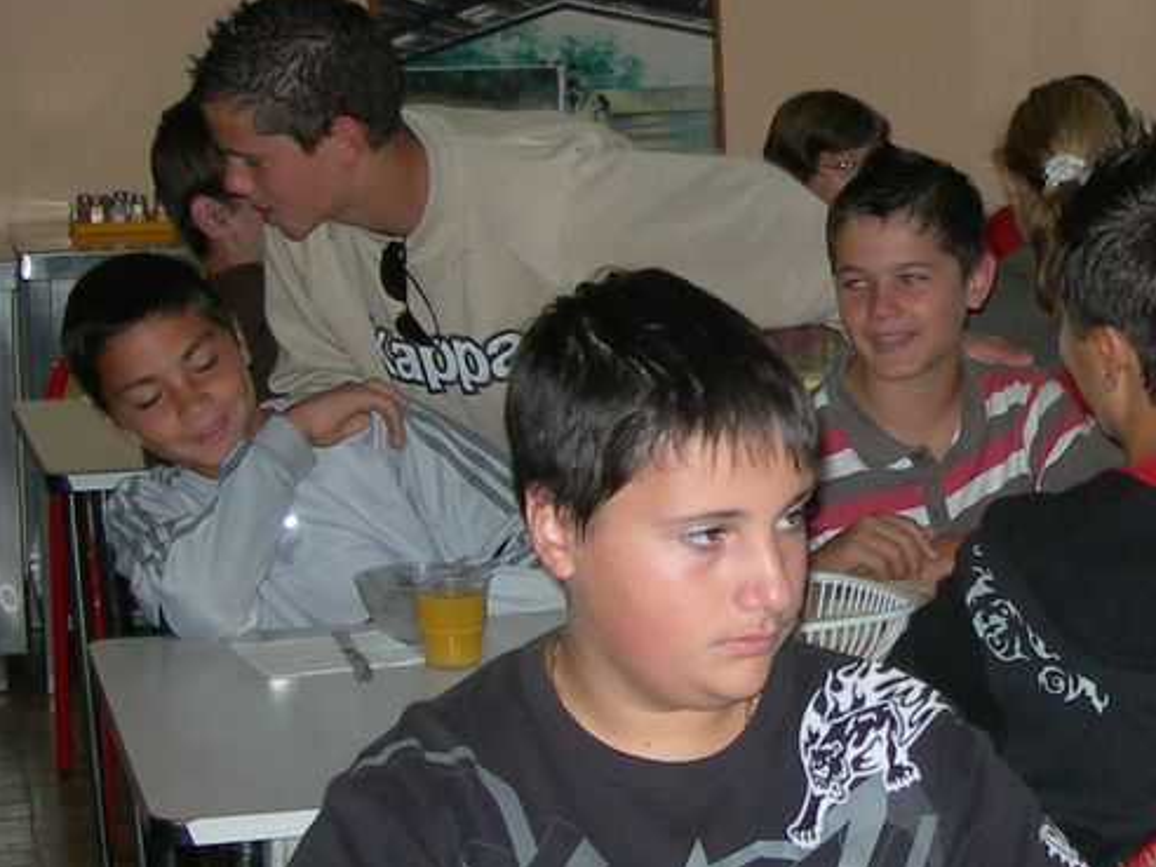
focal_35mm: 100
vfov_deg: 14.7
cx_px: 1252
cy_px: 219
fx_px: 3339
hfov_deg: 18.9
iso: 102
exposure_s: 1/60.1
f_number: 2.8
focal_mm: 7.8
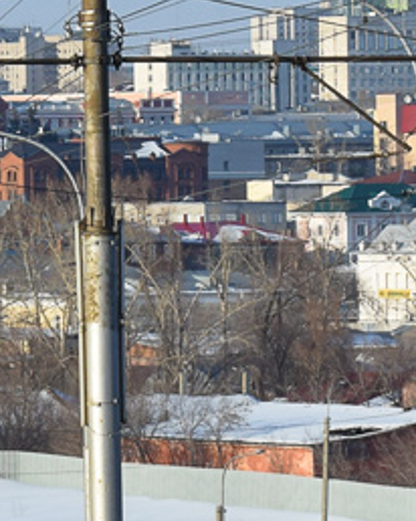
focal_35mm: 360
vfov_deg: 5.4
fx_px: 5550
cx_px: -297
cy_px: 273
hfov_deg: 4.3
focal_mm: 55
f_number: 5.6
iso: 200
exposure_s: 1/1000
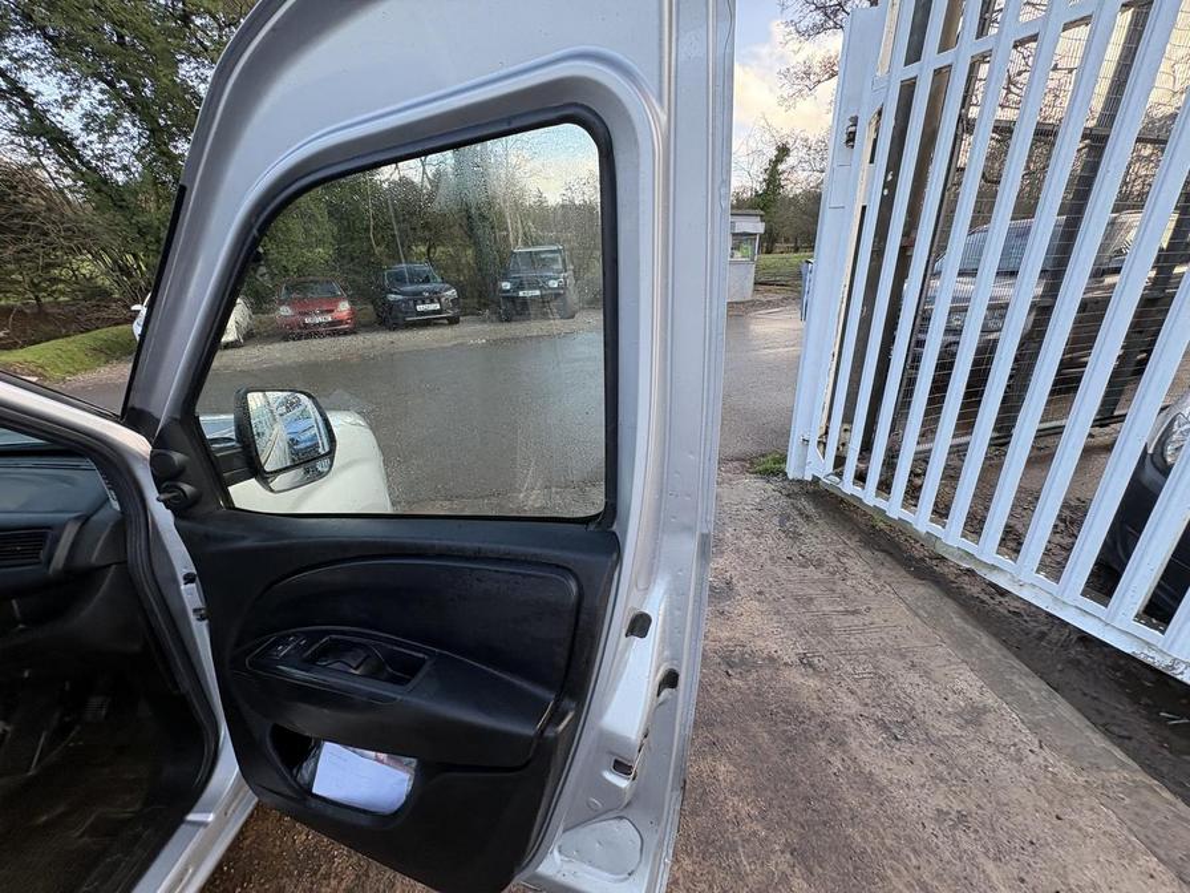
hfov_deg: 102.1
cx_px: 595
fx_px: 481
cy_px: 446
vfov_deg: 85.7
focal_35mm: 14
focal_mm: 2.22
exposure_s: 1/99
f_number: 2.2
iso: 40
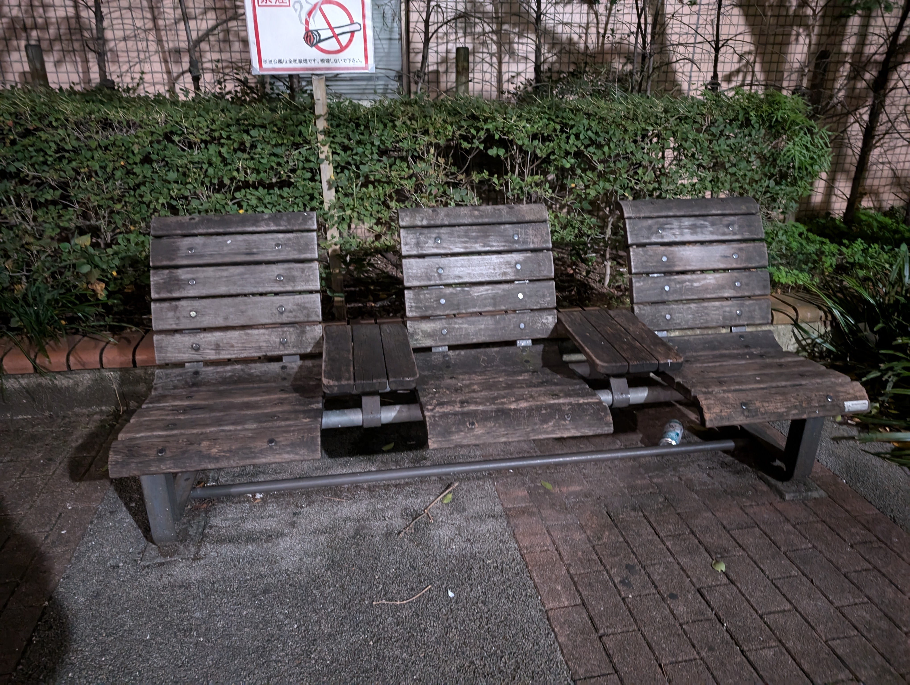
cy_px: 342
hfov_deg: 71.5
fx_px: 632
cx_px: 455
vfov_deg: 56.9
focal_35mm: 24
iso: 3136
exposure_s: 1/18.6
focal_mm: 6.9
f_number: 1.68
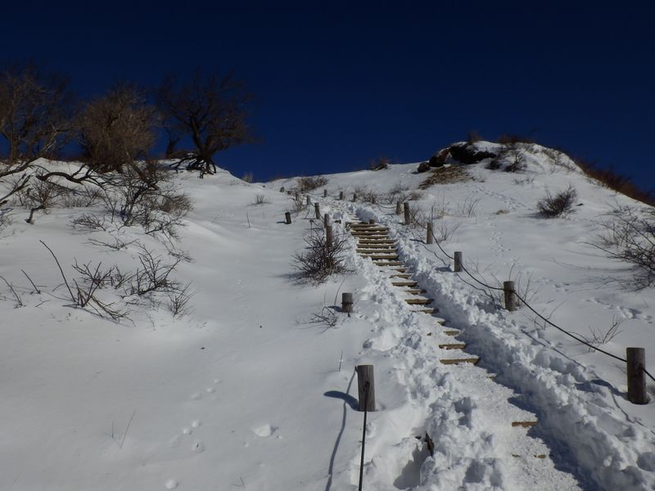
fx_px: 624
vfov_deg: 42.9
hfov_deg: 55.4
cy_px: 246
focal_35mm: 33
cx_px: 328
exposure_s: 1/1000
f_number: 9.4
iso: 80
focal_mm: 5.9
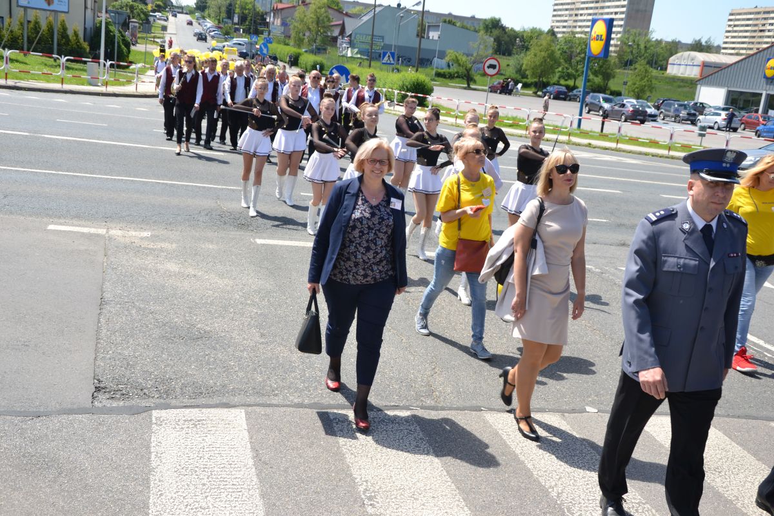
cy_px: 258
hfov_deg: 46.4
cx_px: 387
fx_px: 903
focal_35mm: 42
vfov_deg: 31.9
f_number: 7.1
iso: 100
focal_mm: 28
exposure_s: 1/200
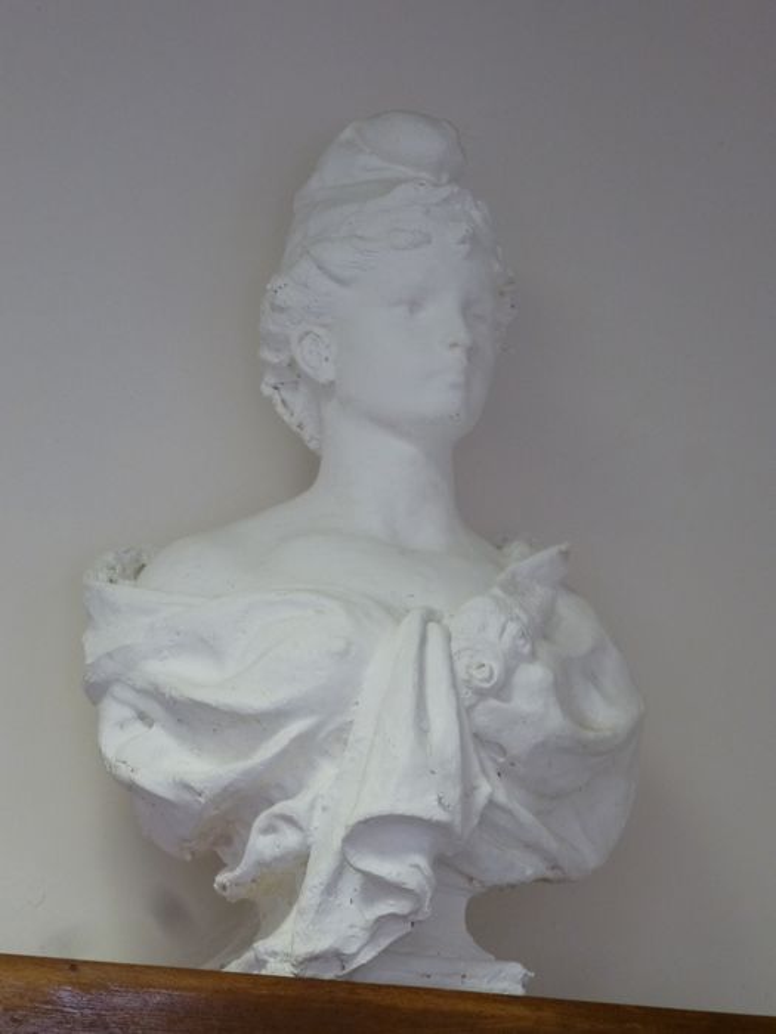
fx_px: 3378
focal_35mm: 113
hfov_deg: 13.1
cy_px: 517
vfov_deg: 17.4
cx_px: 388
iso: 400
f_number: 5.1
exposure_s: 1/8
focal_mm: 20.2
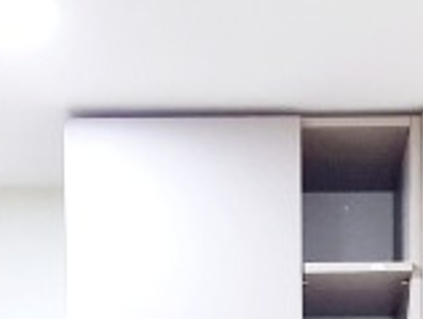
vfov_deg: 15.3
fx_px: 1004
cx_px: 269
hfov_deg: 23.7
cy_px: 592
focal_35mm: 82
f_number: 2.2
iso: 125
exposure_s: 1/50
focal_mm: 2.2
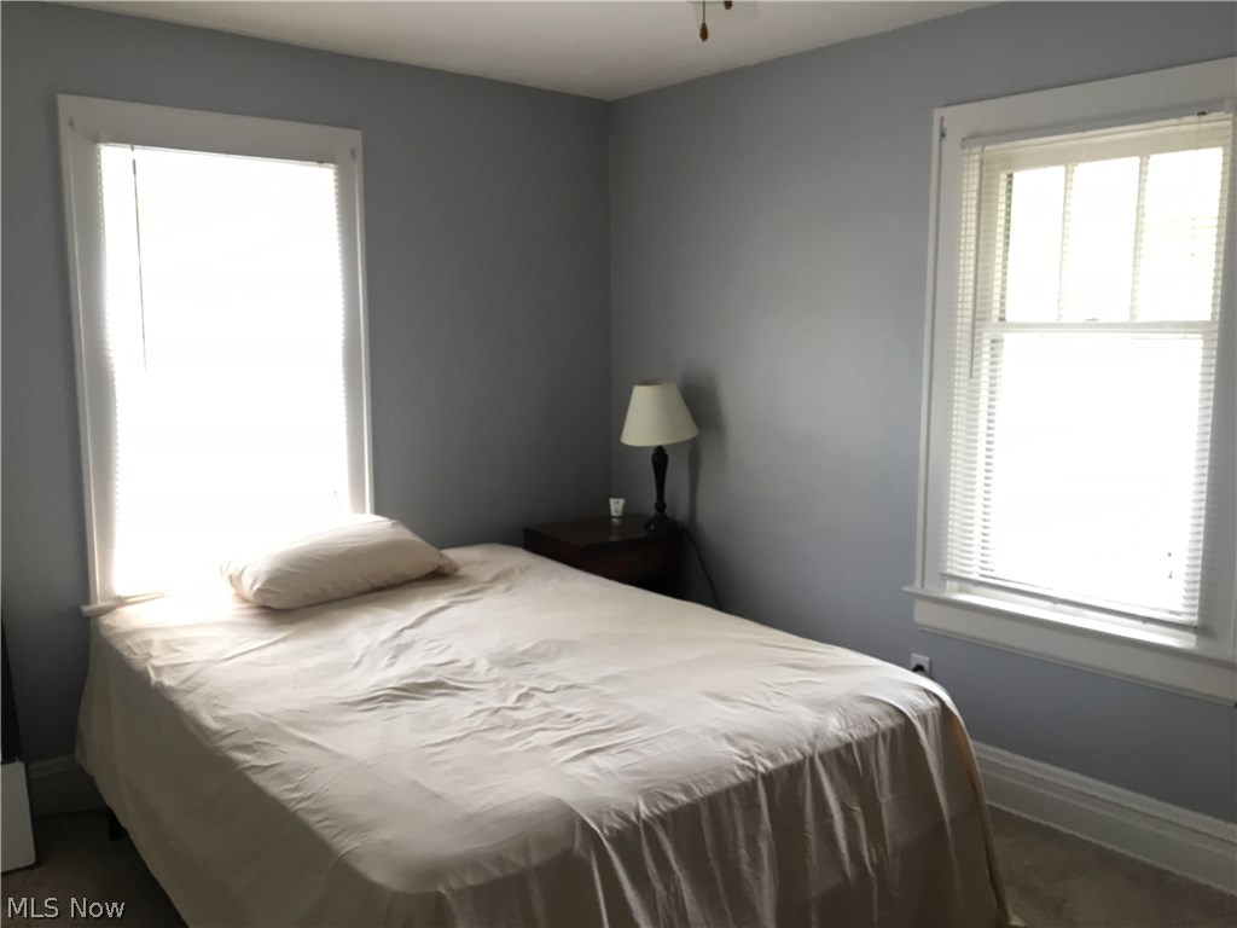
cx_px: 618
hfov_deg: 61.7
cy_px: 464
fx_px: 1036
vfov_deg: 48.2
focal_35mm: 29
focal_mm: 4.15
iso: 50
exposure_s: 1/30
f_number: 2.2
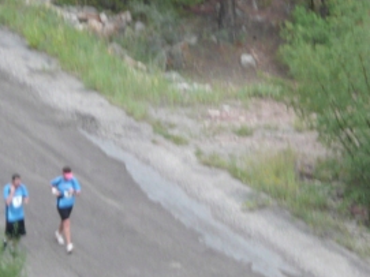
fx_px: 8472
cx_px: 130
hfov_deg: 2.5
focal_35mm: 793
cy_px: 195
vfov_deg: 1.9
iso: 100
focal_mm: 46
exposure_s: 1/40
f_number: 4.9
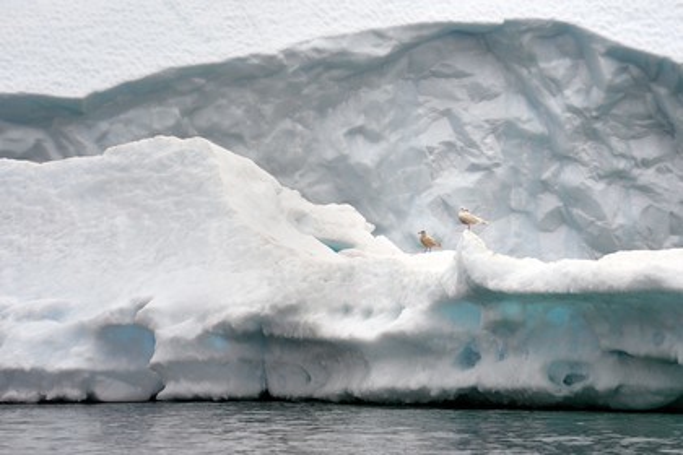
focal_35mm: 200
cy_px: 228
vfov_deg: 6.9
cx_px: 342
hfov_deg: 10.3
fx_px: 3794
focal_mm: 200
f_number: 5
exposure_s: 1/640
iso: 400
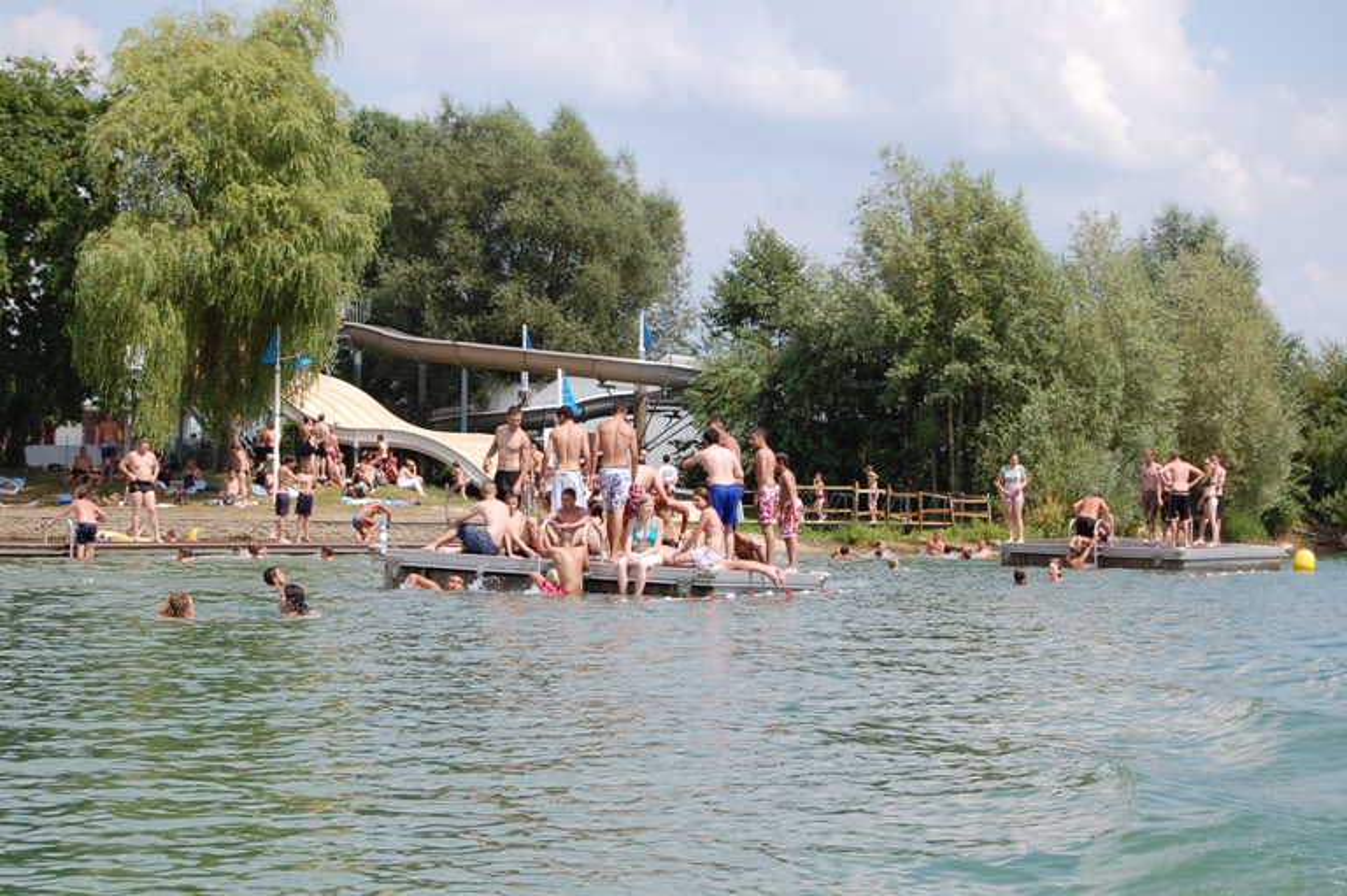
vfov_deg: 16.5
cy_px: 448
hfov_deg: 24.6
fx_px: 3085
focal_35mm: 82
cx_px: 674
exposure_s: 1/320
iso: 200
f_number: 9
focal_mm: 55
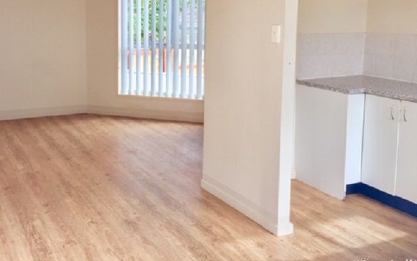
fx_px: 489
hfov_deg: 45.8
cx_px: 156
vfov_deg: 29.5
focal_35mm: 43
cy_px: 74
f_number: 2.2
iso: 32
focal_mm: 4.15
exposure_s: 1/50
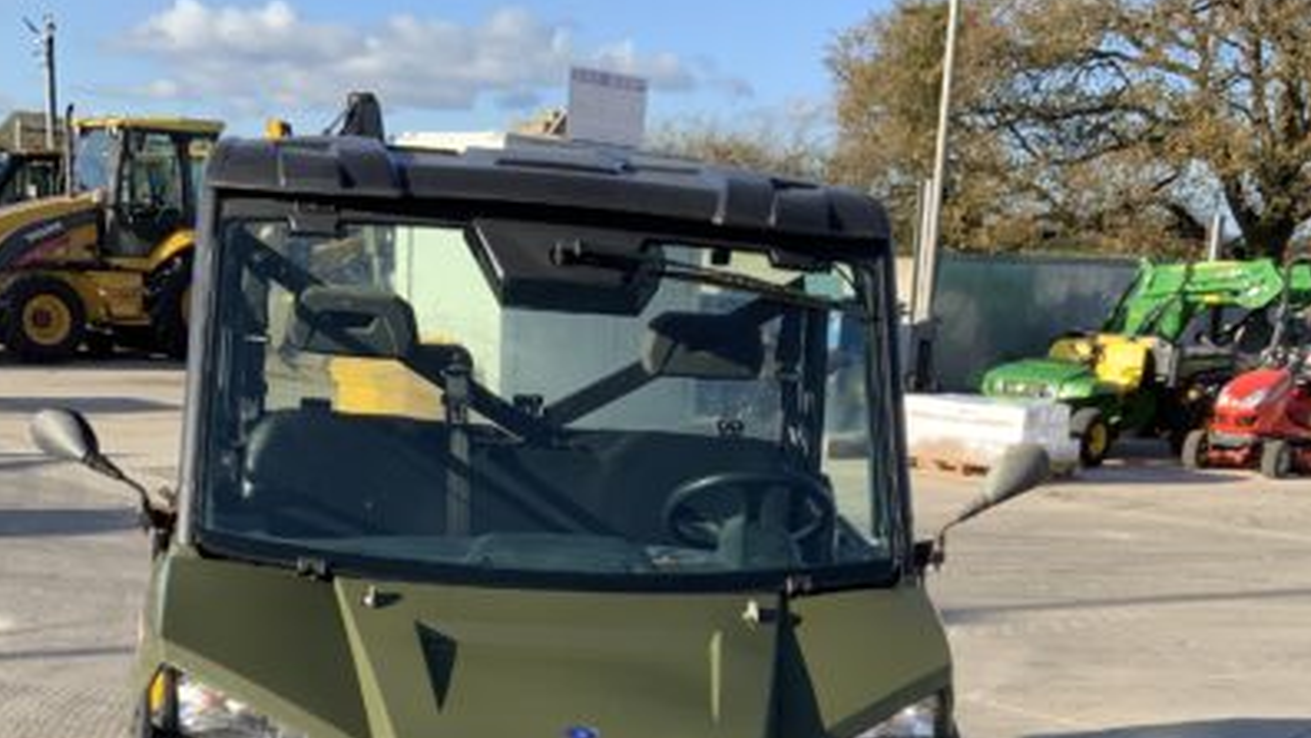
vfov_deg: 22.7
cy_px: 715
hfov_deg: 40.6
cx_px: 679
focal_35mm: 51
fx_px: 1773
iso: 16
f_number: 1.8
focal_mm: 3
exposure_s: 1/869
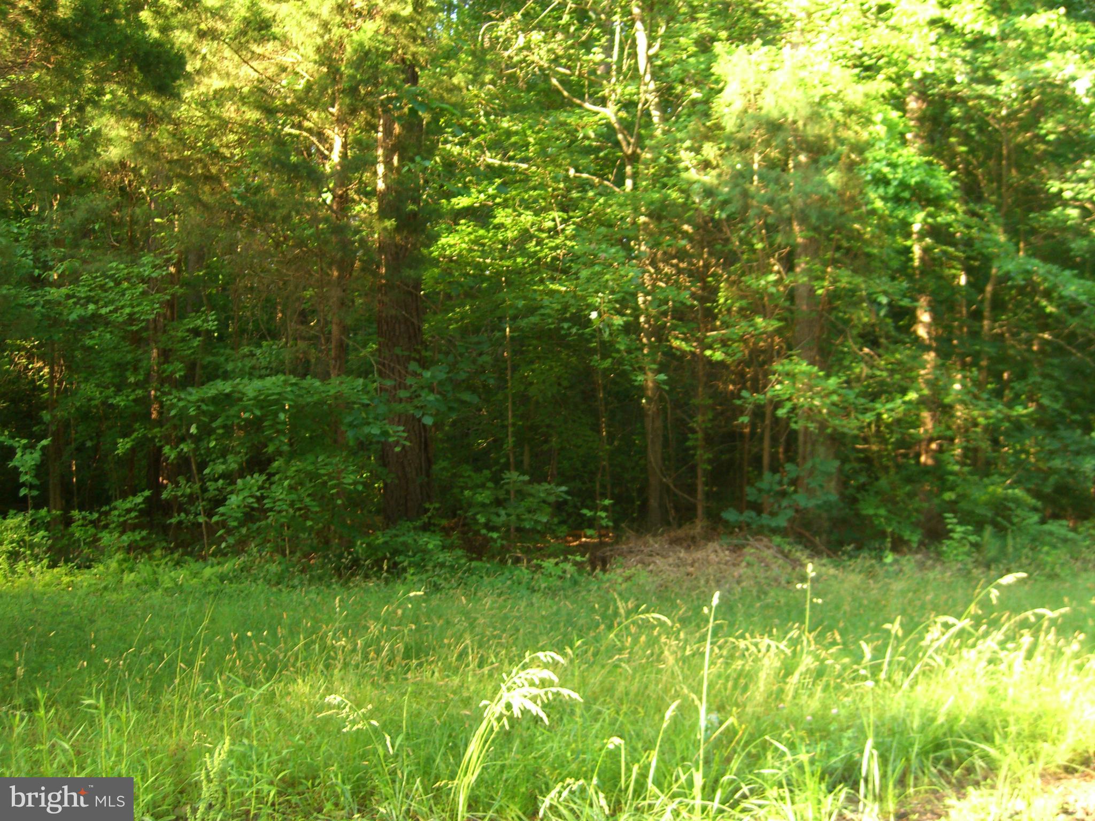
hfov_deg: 49.0
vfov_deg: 37.7
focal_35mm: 38
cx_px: 548
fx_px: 1202
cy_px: 410
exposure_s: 1/60
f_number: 2.8
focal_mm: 7.9
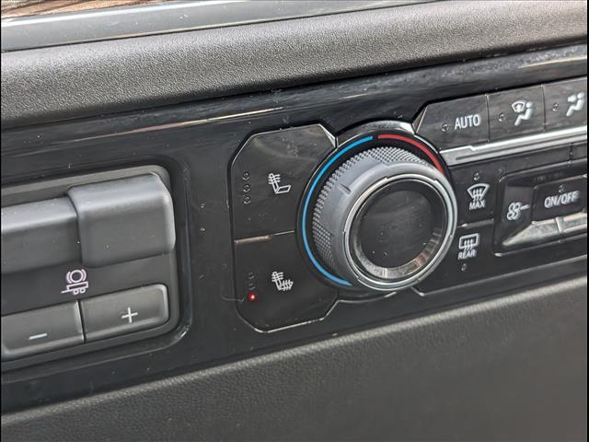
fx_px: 834
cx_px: 294
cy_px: 221
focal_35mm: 49
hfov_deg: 38.9
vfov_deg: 29.7
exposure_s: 1/370
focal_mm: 6.9
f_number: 1.68
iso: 446
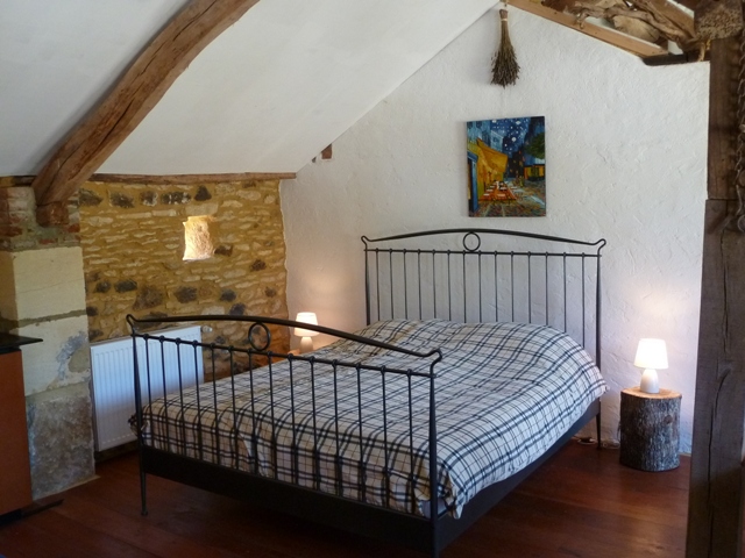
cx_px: 372
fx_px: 753
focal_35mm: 35
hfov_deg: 52.6
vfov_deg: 40.7
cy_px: 279
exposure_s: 1/30
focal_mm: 5.7
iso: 320
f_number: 3.5
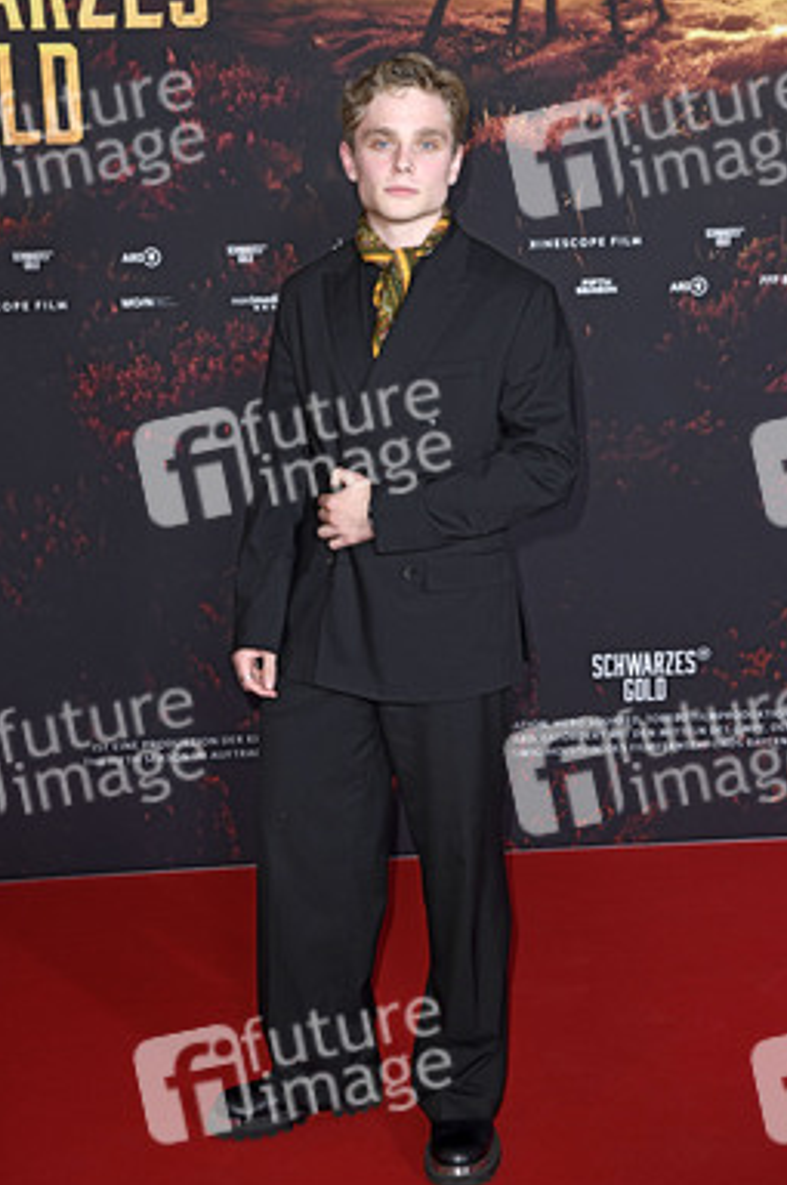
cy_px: 608
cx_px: 383
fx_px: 1644
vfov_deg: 39.6
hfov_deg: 26.9
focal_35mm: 50
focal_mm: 48
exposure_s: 1/320
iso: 1250
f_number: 4
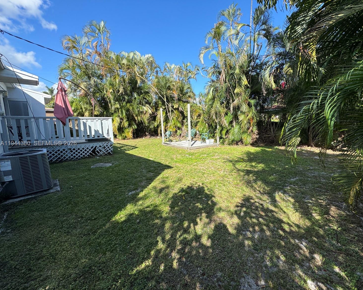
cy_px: 144
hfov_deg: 96.5
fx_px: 161
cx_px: 198
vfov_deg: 84.0
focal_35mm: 15
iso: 40
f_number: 2.2
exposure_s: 1/771
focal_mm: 2.22
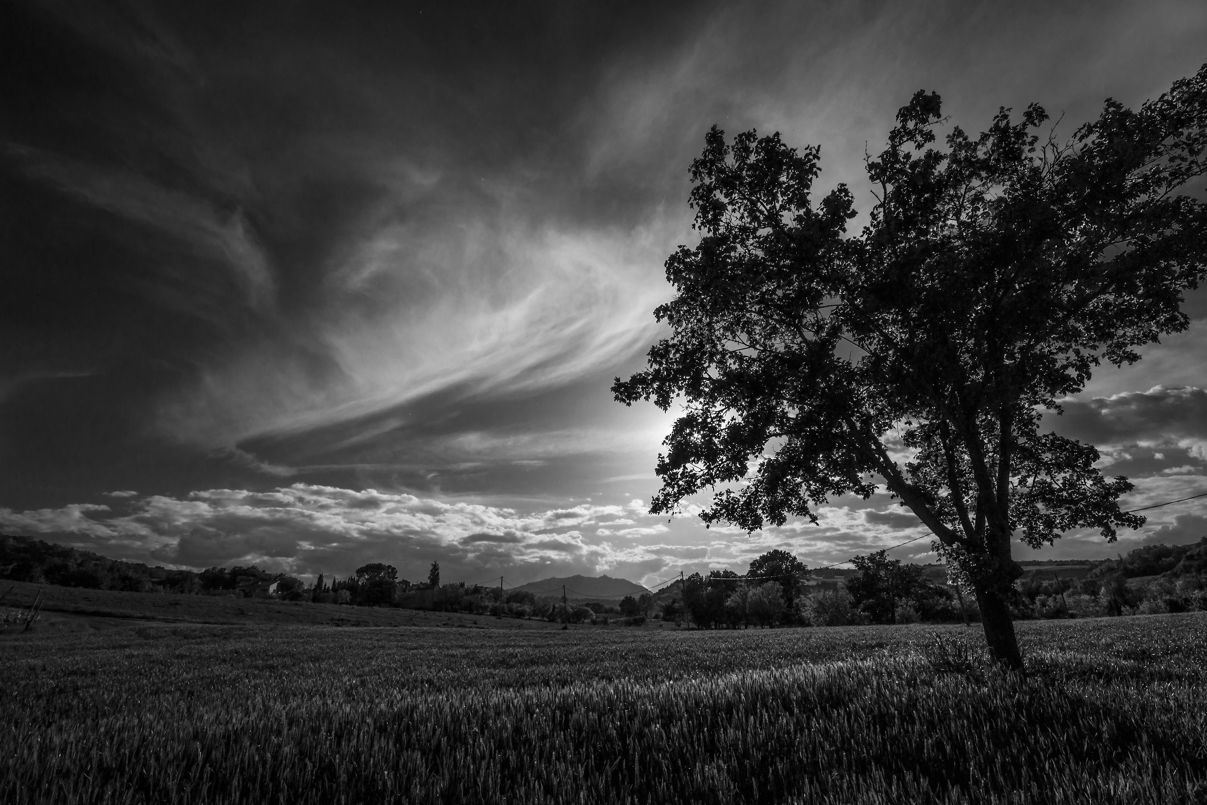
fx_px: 503
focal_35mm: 15
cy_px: 402
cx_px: 604
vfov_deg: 77.3
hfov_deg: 100.4
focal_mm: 10
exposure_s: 1/500
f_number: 13
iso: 100
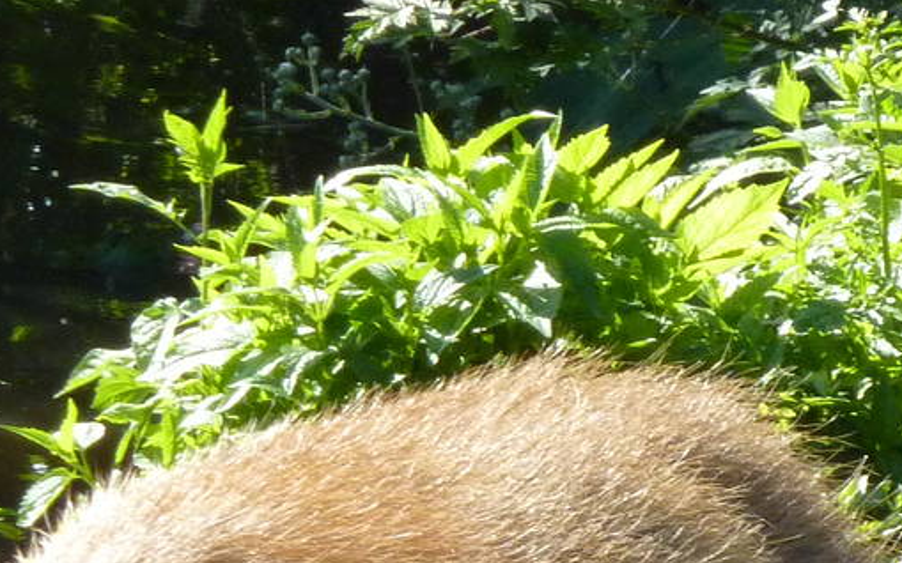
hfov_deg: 3.2
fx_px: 16051
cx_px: 838
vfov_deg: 2.0
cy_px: 549
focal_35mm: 653
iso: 250
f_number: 4.5
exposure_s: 1/500
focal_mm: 32.1
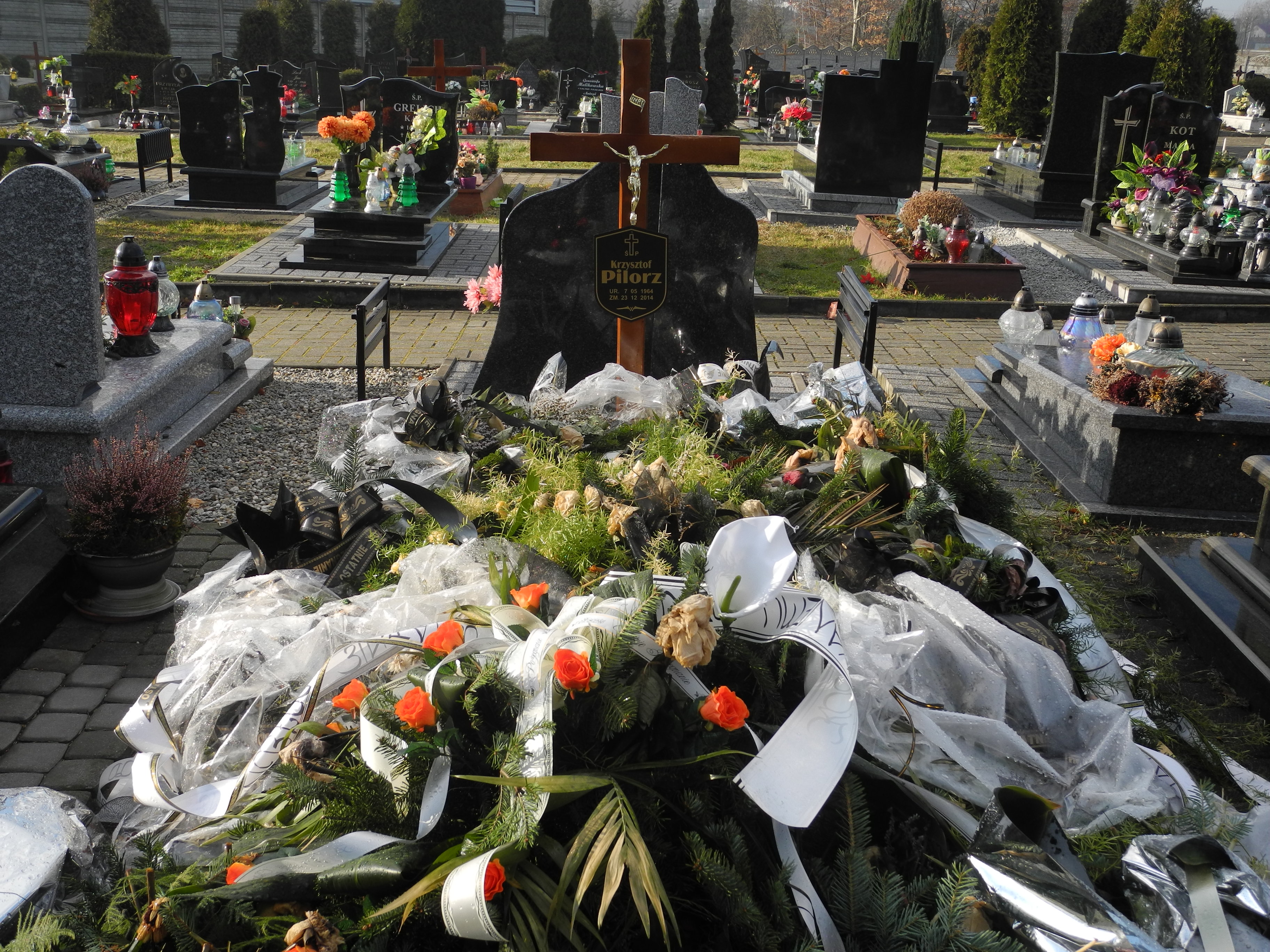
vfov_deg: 37.7
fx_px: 1394
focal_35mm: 38
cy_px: 476
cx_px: 635
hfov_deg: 49.0
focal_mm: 8.1
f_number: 3.2
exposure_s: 1/640
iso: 100
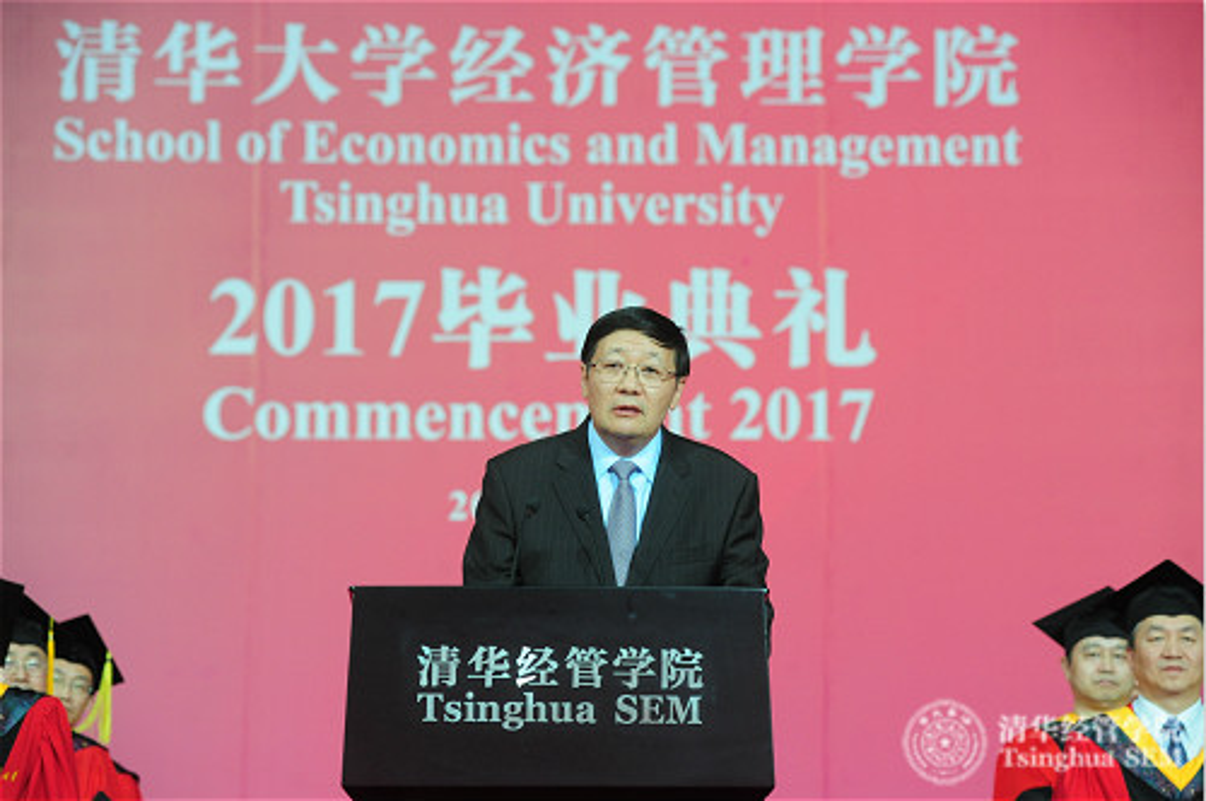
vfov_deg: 11.4
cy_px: 400
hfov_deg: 17.1
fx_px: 4015
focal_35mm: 120
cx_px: 603
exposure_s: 1/100
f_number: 8
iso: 2500
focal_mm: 120
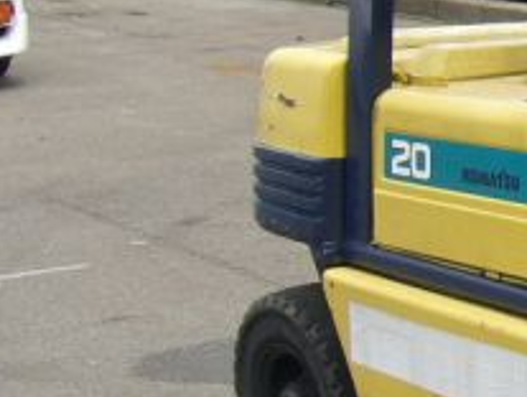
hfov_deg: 13.1
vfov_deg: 11.0
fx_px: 2059
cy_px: 148
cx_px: 978
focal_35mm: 135
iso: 80
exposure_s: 1/200
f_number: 5.6
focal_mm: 5.8
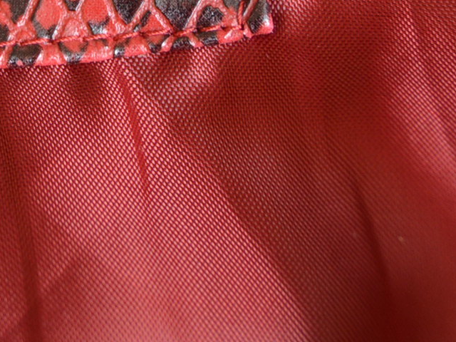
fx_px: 2318
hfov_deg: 10.9
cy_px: -279
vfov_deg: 8.1
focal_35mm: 176
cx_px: -197
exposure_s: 1/200
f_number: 4
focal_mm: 26
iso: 200
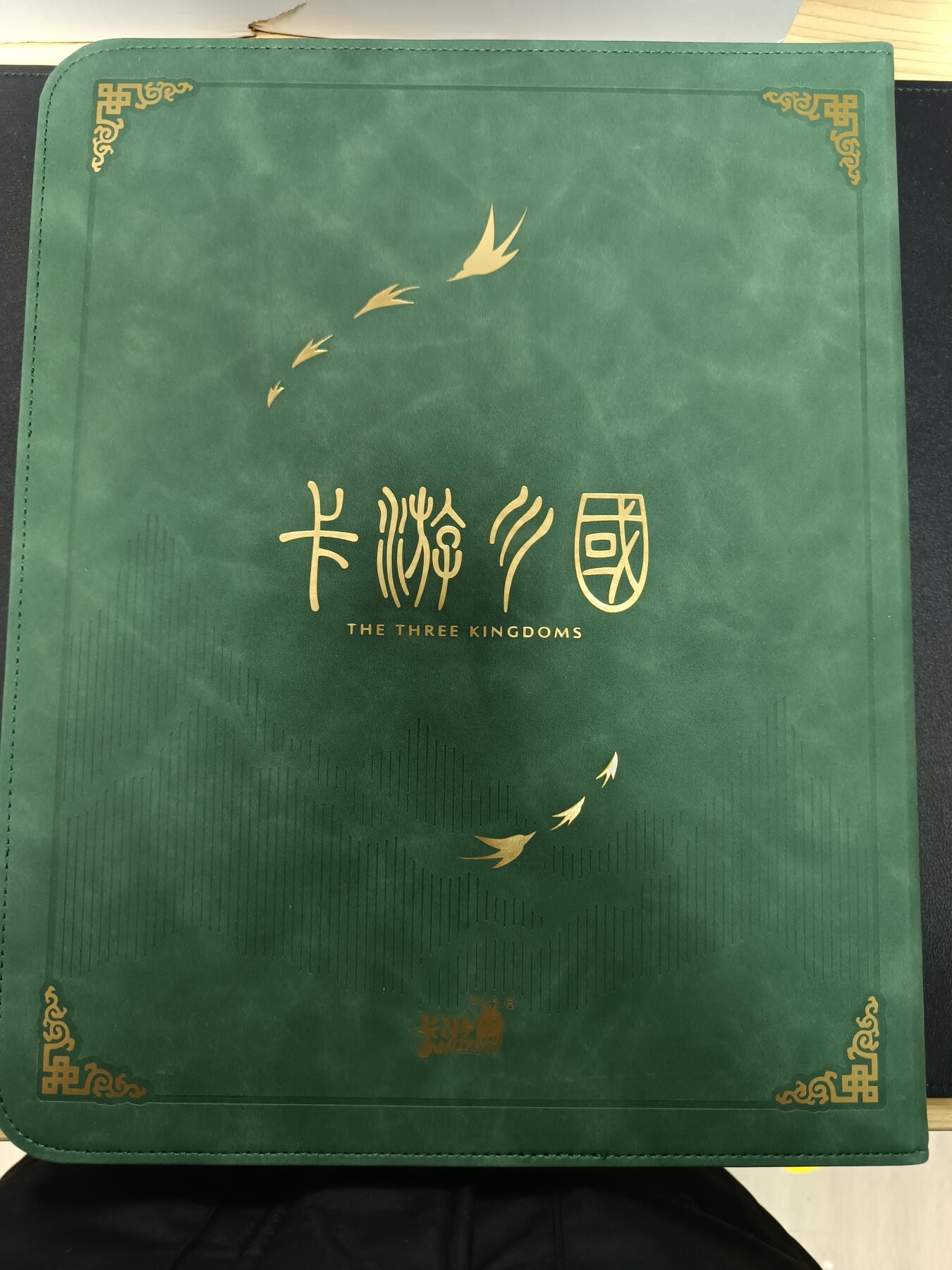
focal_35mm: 24
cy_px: 635
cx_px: 476
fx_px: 880
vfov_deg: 71.6
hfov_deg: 56.8
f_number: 1.7
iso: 1016
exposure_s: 1/33.3
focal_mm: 5.31
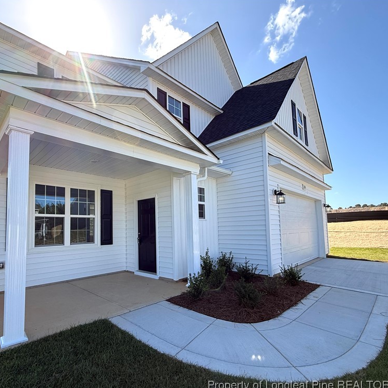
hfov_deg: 83.6
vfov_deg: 84.0
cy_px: 197
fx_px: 216
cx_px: 170
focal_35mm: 17
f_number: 2.2
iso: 50
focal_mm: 2.22
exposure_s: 1/914
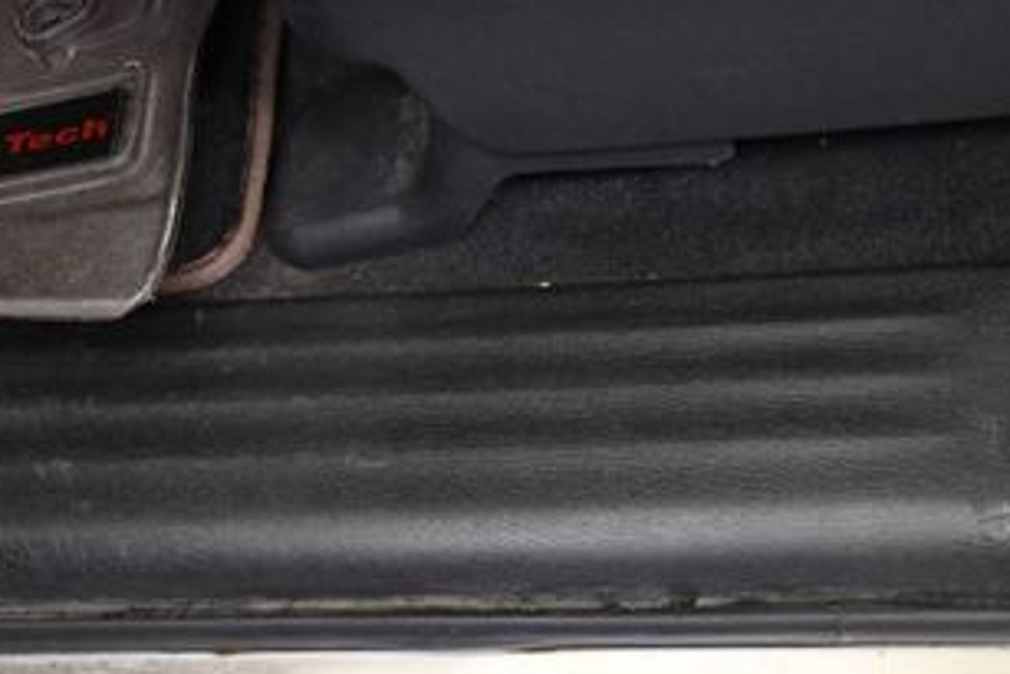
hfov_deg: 26.9
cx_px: 398
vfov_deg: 18.1
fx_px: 2105
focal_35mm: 75
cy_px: 487
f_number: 3.5
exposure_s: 1/125
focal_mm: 18
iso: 3200
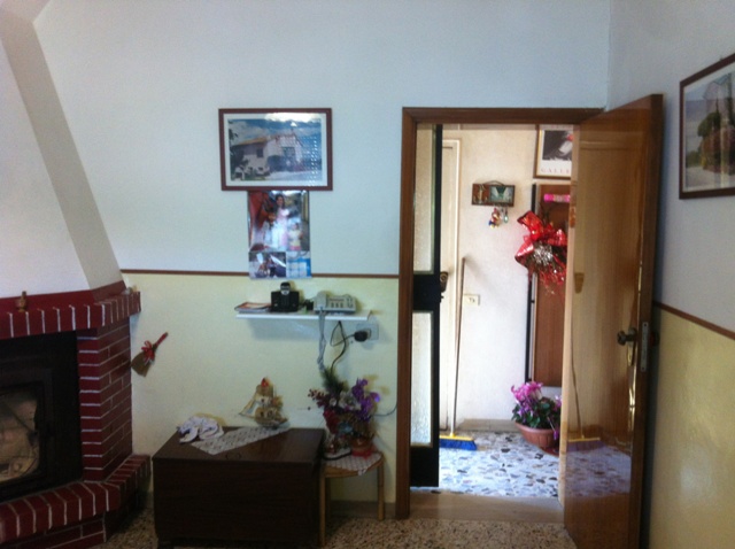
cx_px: 368
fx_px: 742
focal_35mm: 35
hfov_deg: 52.7
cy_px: 274
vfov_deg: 40.6
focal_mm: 3.85
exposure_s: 1/15
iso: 125
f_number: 2.8
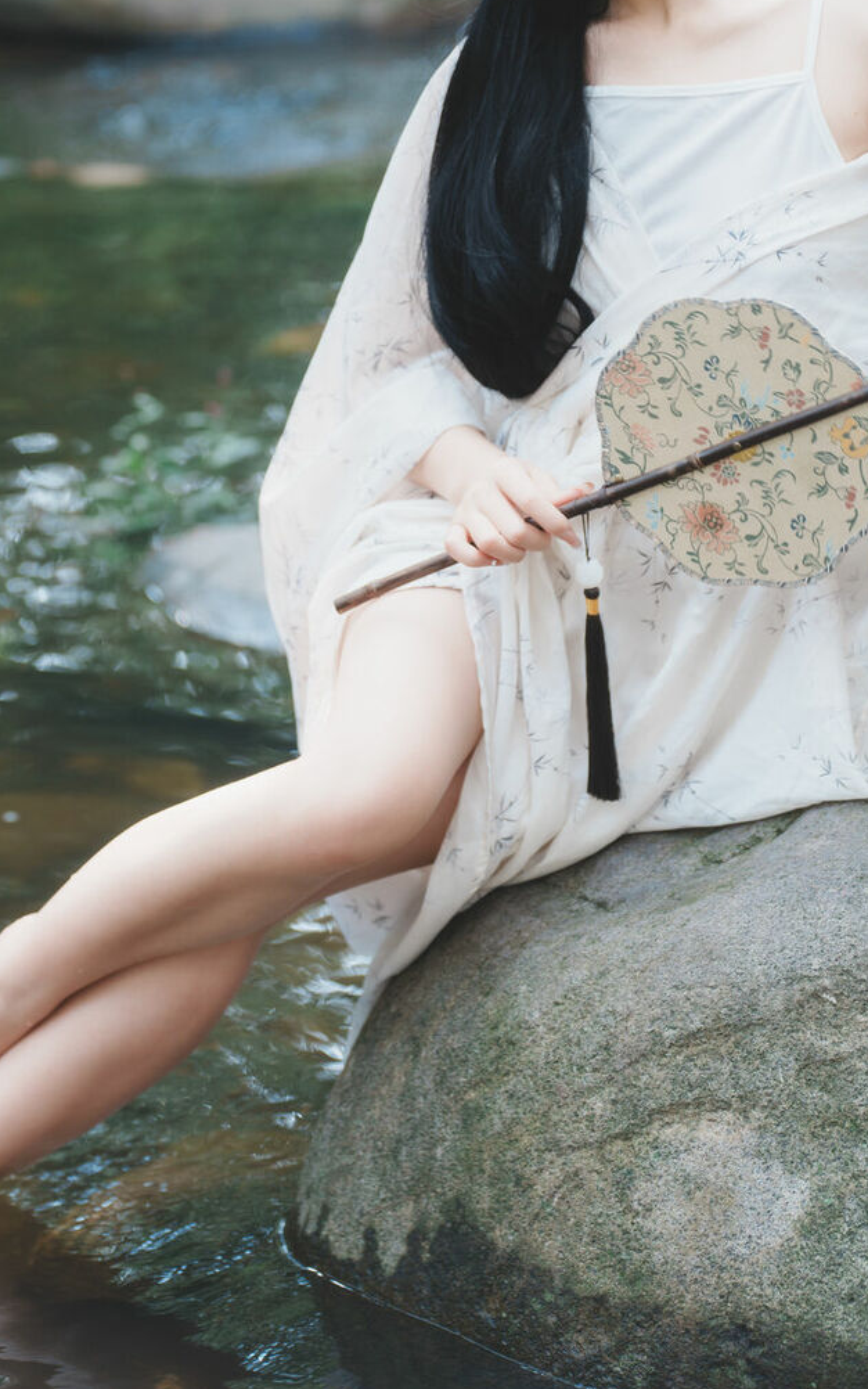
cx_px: 305
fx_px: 5450
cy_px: 505
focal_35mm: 144
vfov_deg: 14.5
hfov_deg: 9.1
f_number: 2.8
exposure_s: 1/200
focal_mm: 90
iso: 125
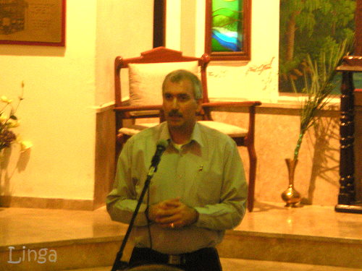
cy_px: 136
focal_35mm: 114
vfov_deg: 13.0
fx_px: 1192
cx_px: 181
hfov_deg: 17.3
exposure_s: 1/8
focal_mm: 18.9
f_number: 5.9
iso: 272
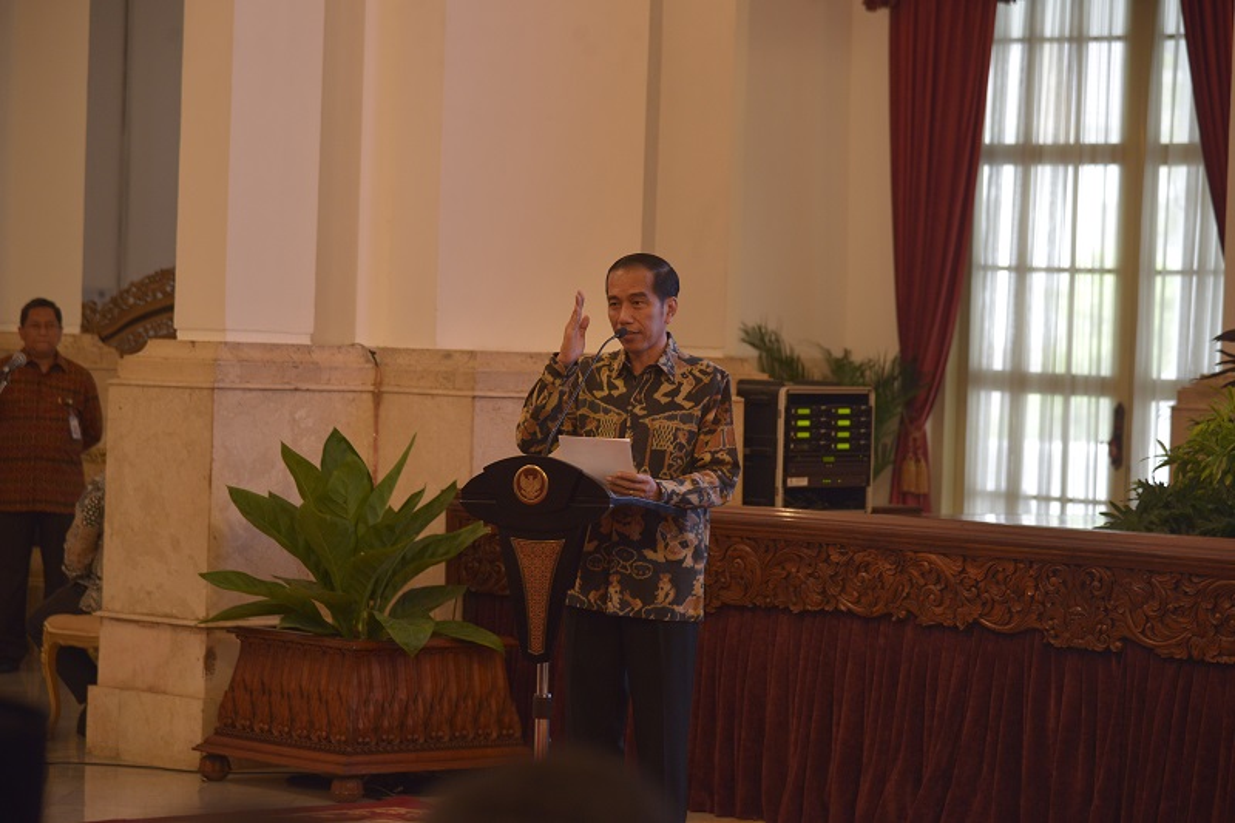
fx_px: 4116
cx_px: 618
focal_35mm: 120
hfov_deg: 17.1
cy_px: 412
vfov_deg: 11.4
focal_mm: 120
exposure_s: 1/100
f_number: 4.5
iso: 1600
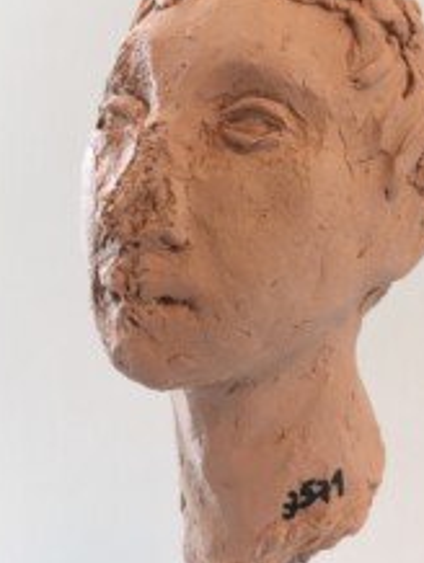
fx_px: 766
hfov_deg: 30.5
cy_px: 257
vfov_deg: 40.4
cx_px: 306
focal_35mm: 47
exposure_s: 1/33
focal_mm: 4.15
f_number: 2.2
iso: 40
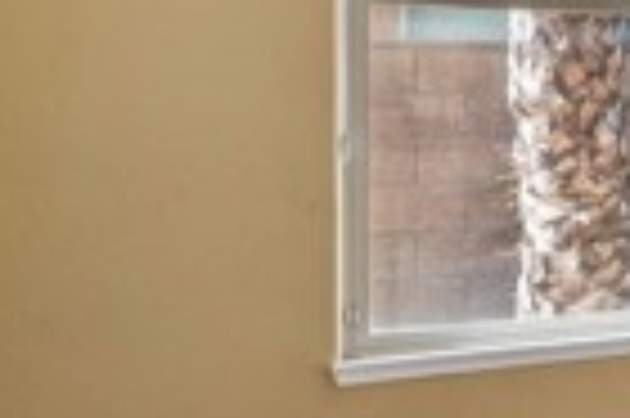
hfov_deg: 19.5
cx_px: 1166
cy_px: 81
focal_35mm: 74
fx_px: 1292
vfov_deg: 18.2
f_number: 13
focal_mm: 16.2
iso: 100
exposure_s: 1/5
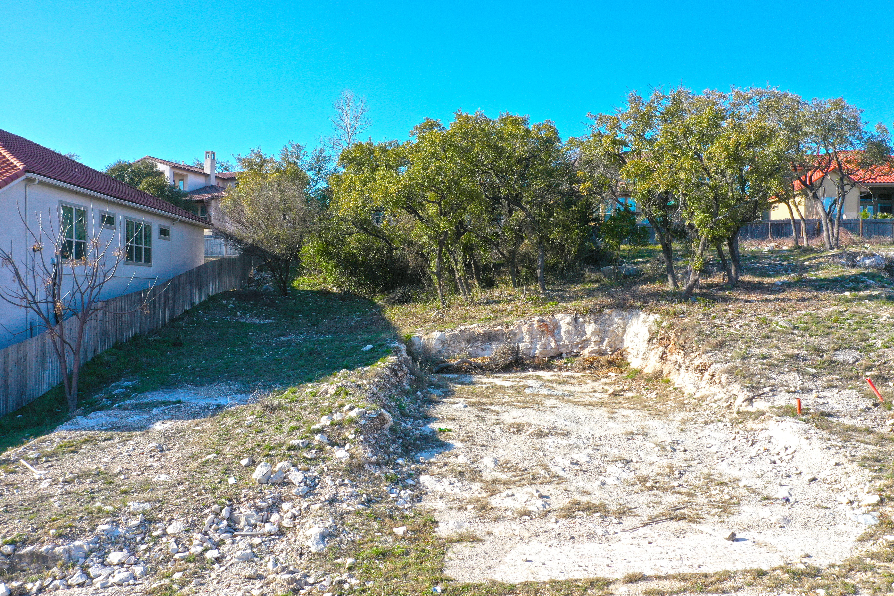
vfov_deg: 46.4
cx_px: 447
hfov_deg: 65.5
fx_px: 695
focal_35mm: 28
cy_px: 298
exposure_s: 1/320
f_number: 5.6
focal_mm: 10.26
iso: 100
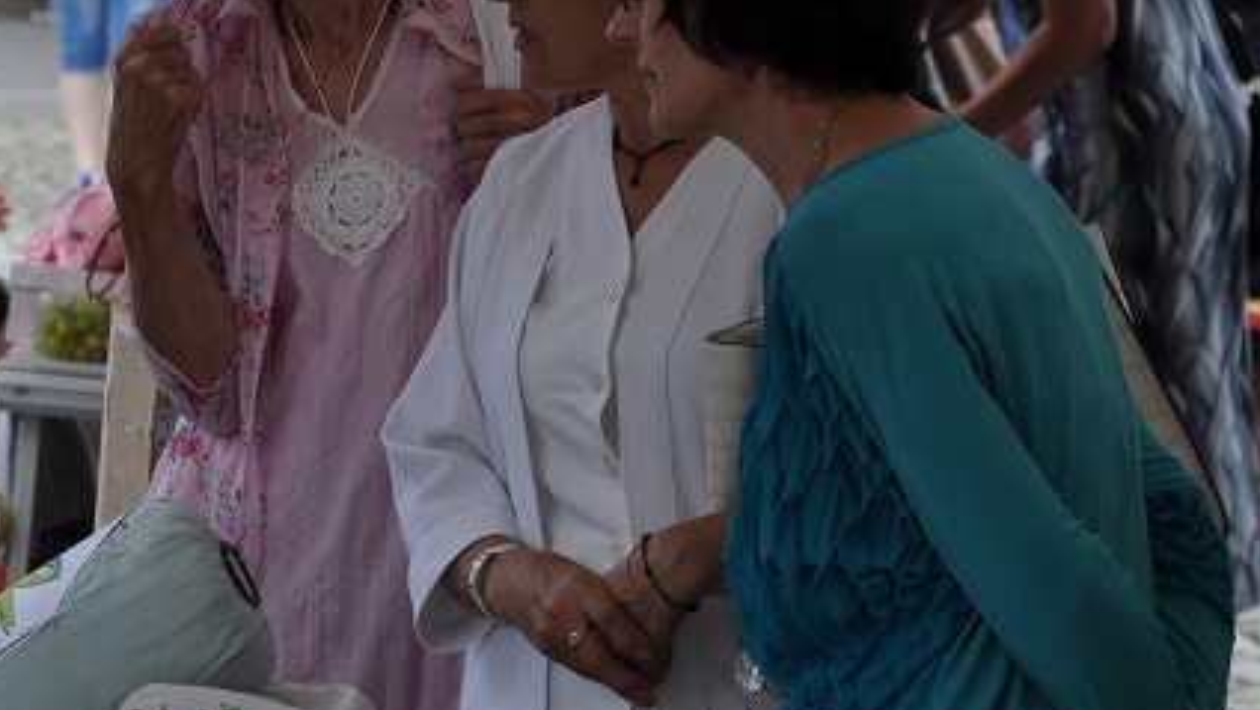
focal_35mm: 238
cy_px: 460
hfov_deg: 9.0
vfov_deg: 5.1
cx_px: 116
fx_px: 7958
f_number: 7.1
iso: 200
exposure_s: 1/200
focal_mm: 75
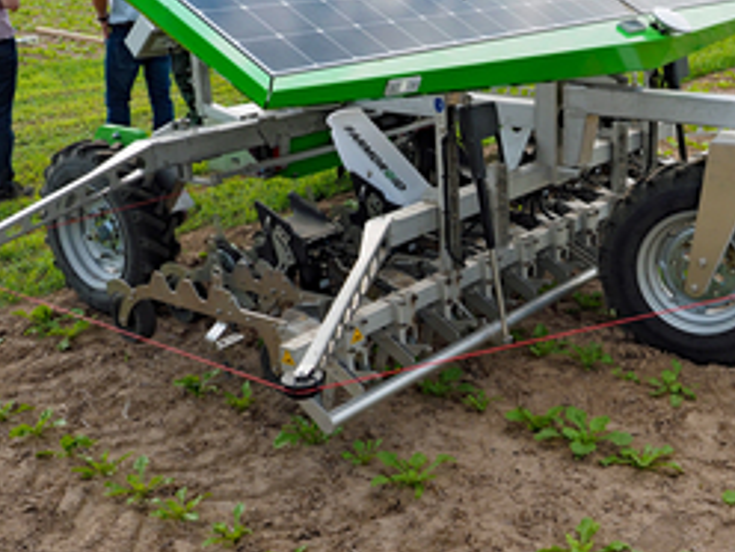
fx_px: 977
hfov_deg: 40.5
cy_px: 230
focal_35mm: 46
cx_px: 513
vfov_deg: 31.5
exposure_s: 1/1000
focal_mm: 15
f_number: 3.5
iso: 250
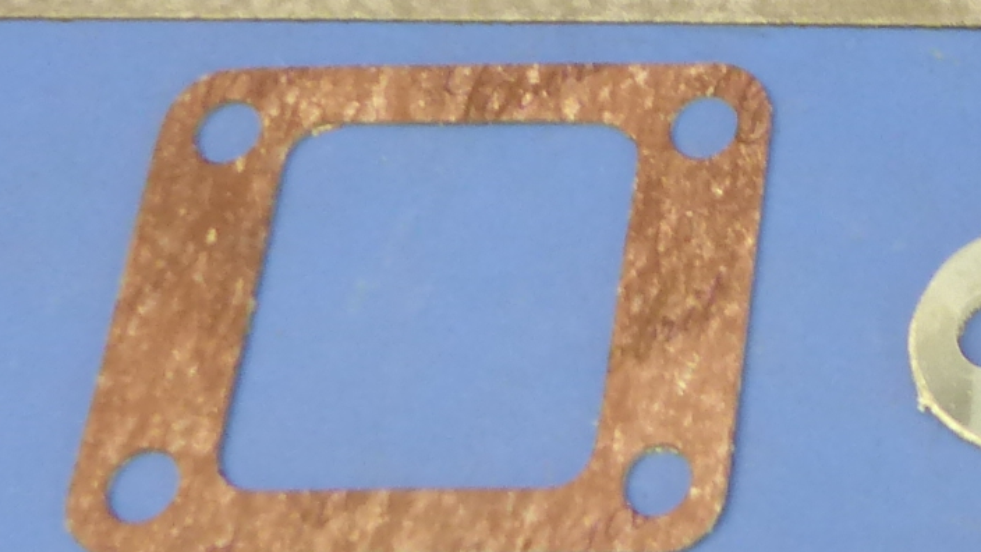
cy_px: -524
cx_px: 1400
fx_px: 2575
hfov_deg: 19.3
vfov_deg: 11.2
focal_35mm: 99
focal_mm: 4.5
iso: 200
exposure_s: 1/60
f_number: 2.8
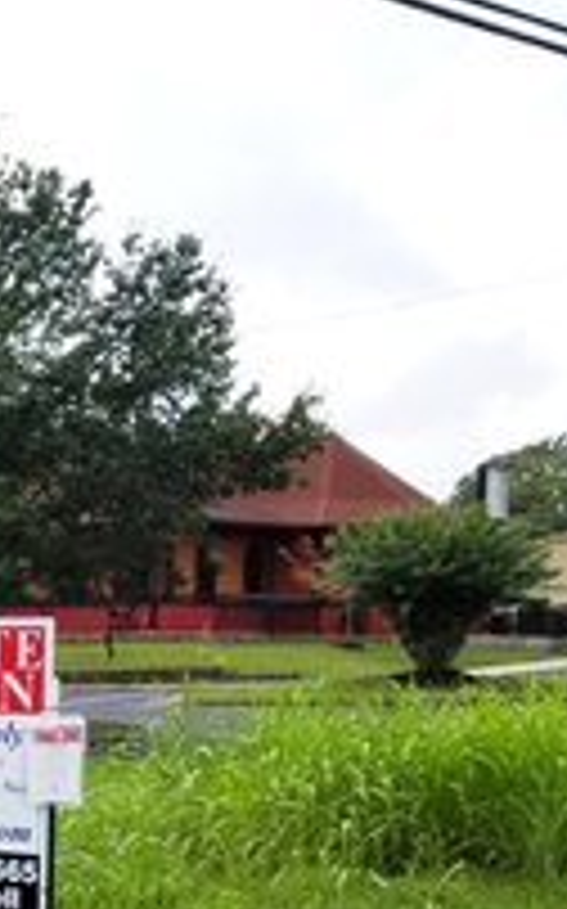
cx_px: -718
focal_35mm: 86
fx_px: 2129
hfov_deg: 12.5
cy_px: 844
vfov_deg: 23.4
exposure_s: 1/1652
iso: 50
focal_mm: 4.25
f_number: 1.7
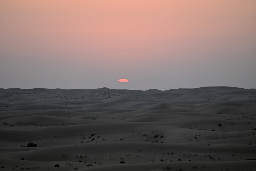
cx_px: 128
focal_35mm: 230
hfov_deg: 8.9
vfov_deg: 6.0
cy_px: 86
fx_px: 1636
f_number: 5.3
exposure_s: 1/500
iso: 900
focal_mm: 230
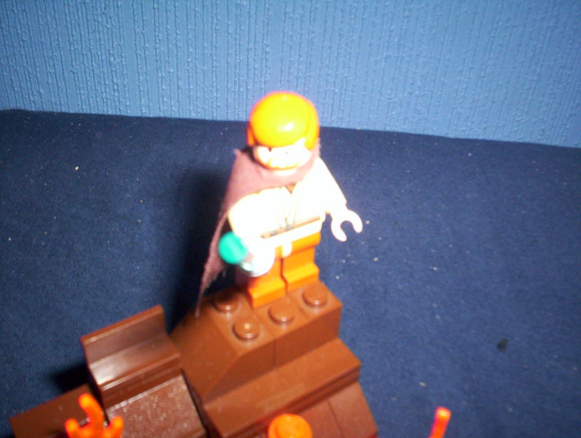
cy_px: 219
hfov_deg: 48.9
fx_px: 639
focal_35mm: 38
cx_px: 290
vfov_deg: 37.9
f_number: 4.5
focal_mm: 4.99
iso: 140
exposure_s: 1/60
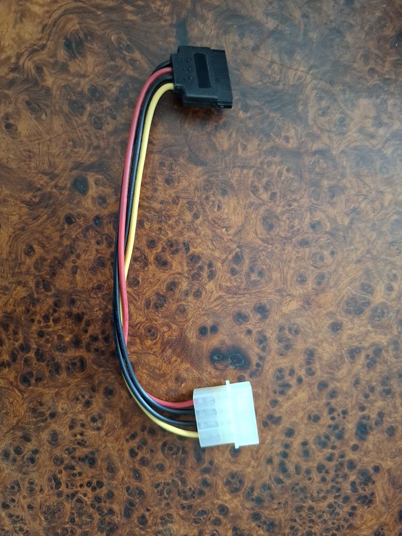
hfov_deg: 56.8
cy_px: 271
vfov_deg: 71.6
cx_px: 206
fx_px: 371
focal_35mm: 24
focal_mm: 5.54
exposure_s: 1/25
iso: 400
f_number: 1.8
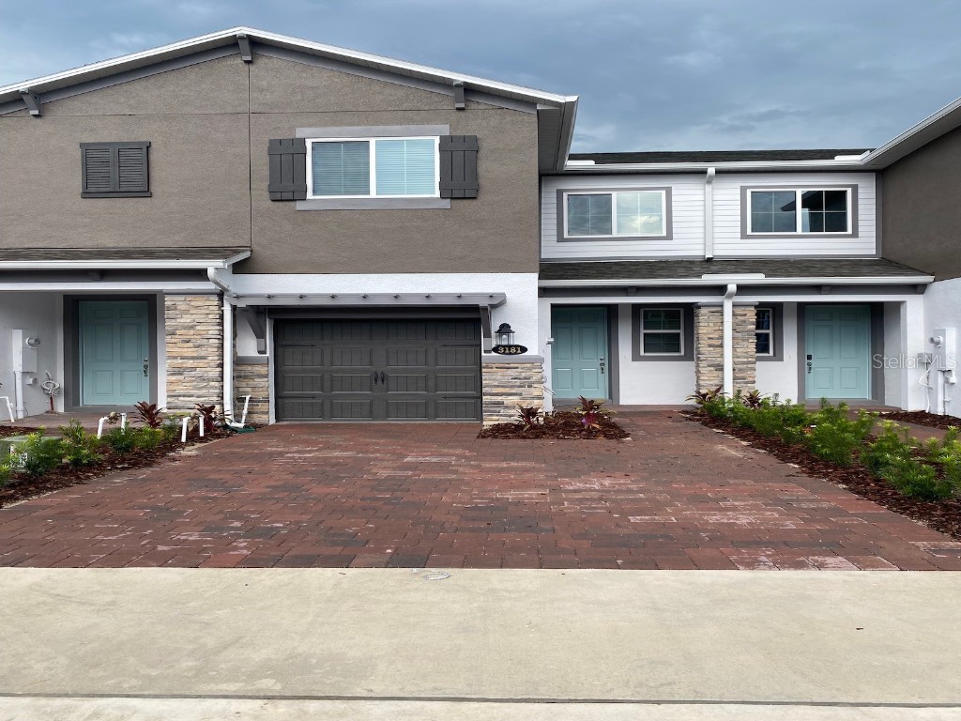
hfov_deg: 67.3
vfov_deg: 53.1
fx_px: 722
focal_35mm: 26
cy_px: 360
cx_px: 480
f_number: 1.8
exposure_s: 1/568
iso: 32
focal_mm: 4.25
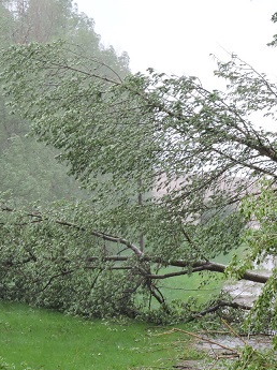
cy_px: 223
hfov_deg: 7.6
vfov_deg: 10.2
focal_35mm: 195
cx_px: 250
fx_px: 2084
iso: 400
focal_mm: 18.8
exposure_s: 1/25
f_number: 4.8
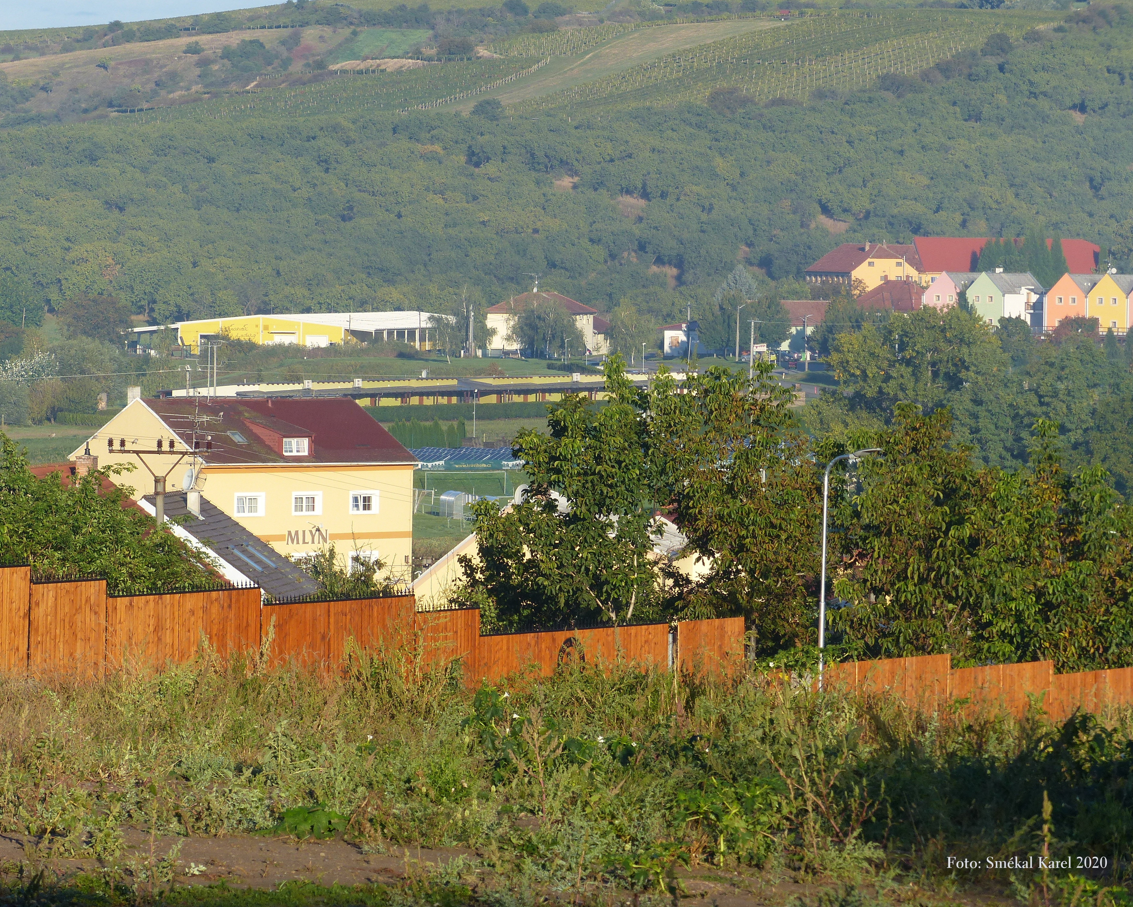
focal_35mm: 210
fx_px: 7042
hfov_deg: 9.2
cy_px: 453
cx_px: 555
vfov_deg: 7.4
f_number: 4
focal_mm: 36.2
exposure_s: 1/640
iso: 100
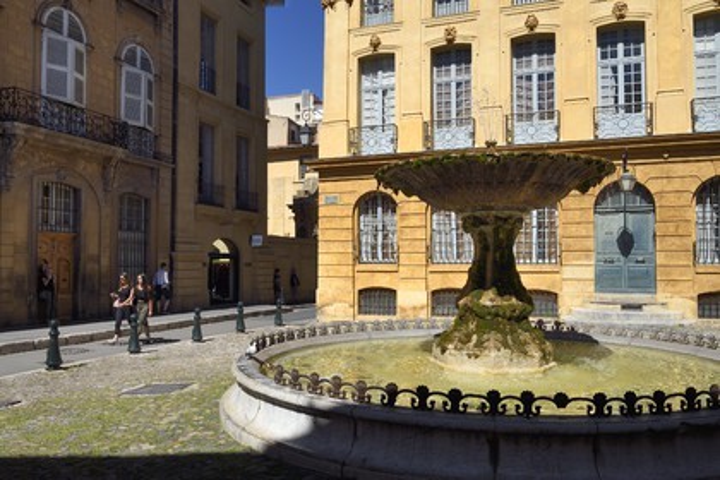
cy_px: 240
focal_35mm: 30
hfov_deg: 61.9
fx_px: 600
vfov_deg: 43.6
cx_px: 360
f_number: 13
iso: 200
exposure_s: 1/320
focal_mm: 30
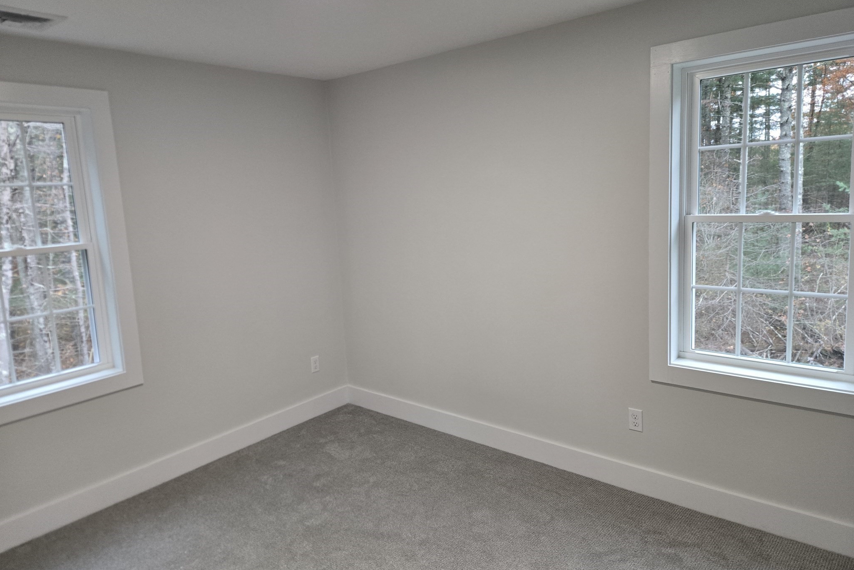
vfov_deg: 53.1
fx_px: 569
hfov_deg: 73.7
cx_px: 427
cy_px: 273
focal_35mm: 24
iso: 250
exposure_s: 1/120
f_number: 1.8
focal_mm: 5.4
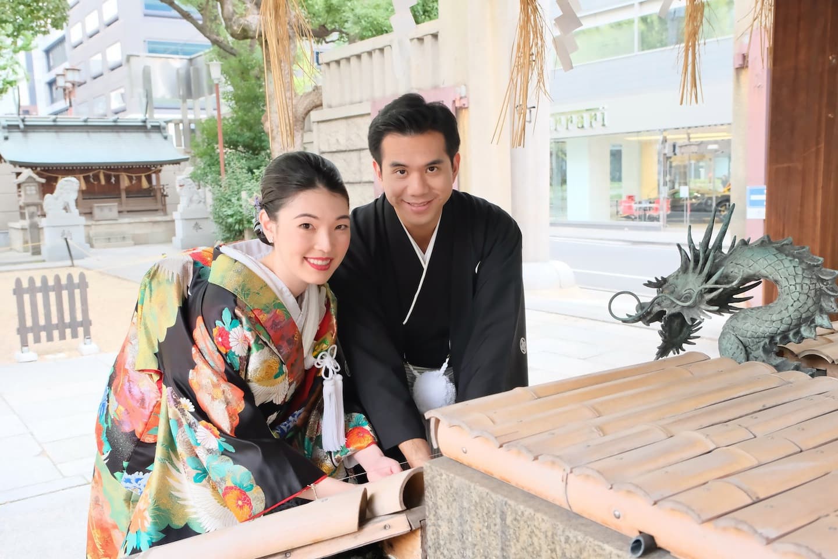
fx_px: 768
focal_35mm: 33
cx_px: 419
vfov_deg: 40.0
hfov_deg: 57.2
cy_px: 280
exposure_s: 1/80
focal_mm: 22.3
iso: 1600
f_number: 5.6
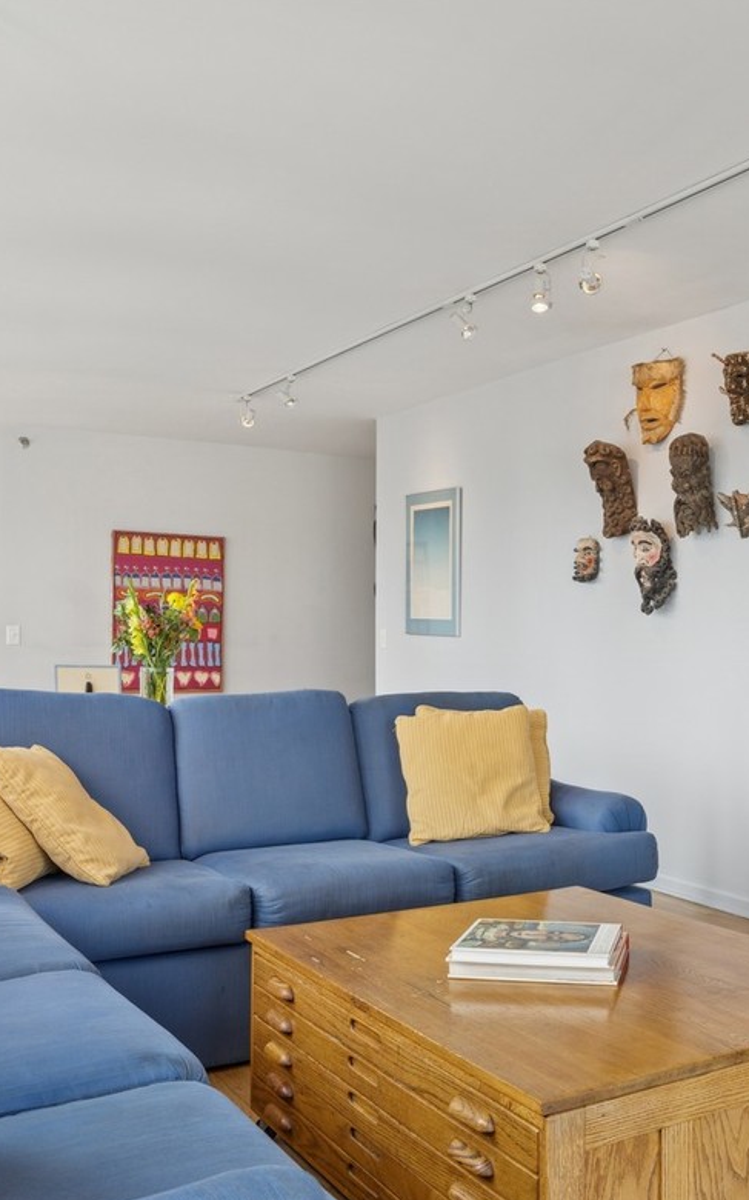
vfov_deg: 54.0
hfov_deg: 34.3
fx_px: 1177
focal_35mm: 36
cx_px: 588
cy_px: 635
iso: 200
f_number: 8
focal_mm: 17
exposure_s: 1/40
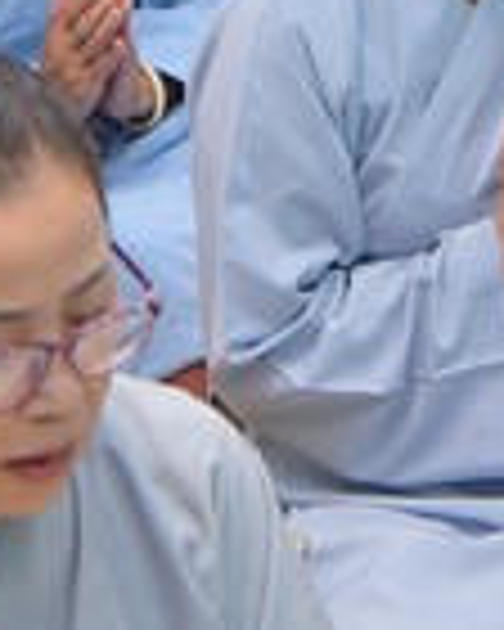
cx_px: 587
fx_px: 4214
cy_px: -364
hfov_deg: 6.8
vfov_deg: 8.3
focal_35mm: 226
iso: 1250
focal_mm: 52
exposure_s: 1/125
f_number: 5
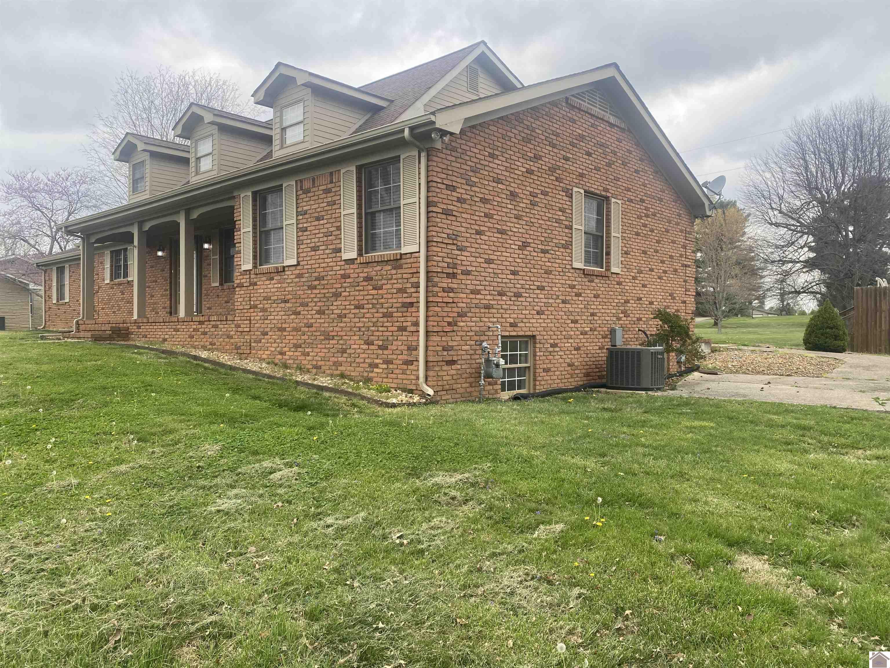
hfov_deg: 67.3
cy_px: 334
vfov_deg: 53.1
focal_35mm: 26
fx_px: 668
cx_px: 445
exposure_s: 1/544
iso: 32
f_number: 1.8
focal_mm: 4.25
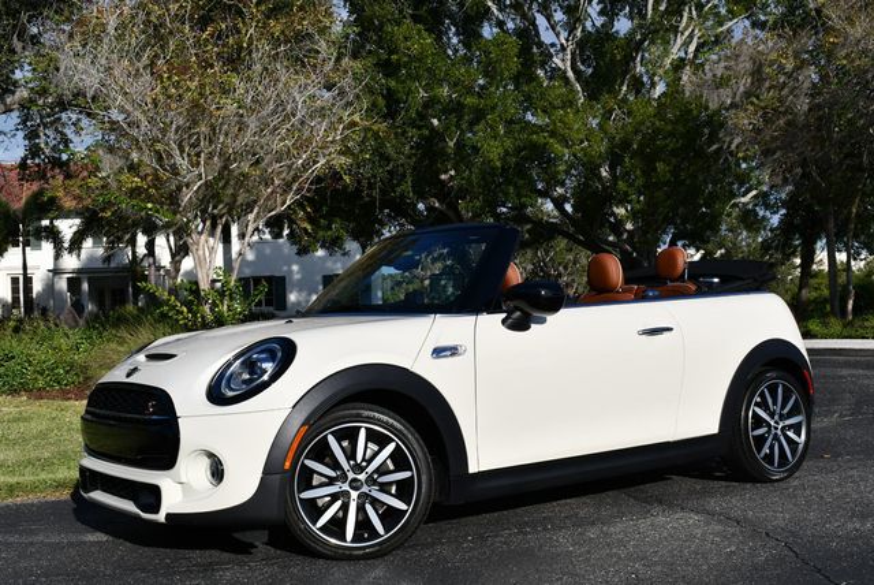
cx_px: 437
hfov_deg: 42.7
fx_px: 1118
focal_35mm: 46
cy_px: 292
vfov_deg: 29.3
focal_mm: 23
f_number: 10
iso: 100
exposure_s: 1/400
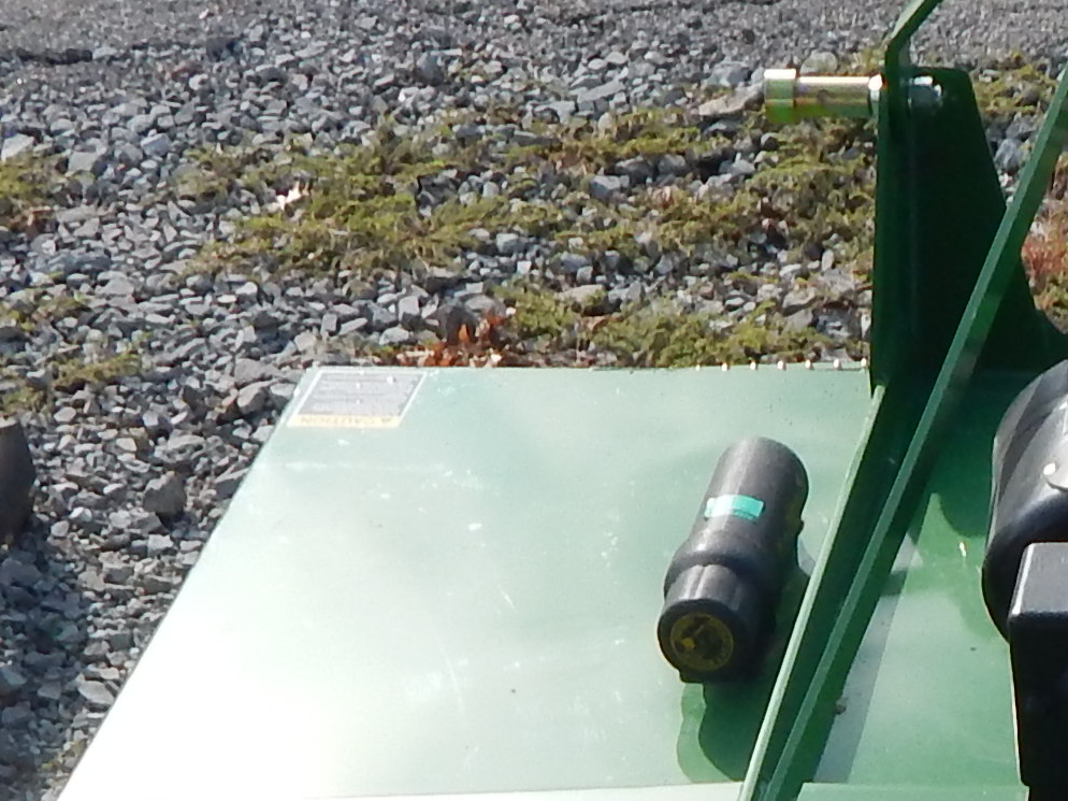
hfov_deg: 18.5
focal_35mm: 102
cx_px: 1187
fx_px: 3146
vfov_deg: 13.2
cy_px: 1386
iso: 125
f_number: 3
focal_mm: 4
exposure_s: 1/800
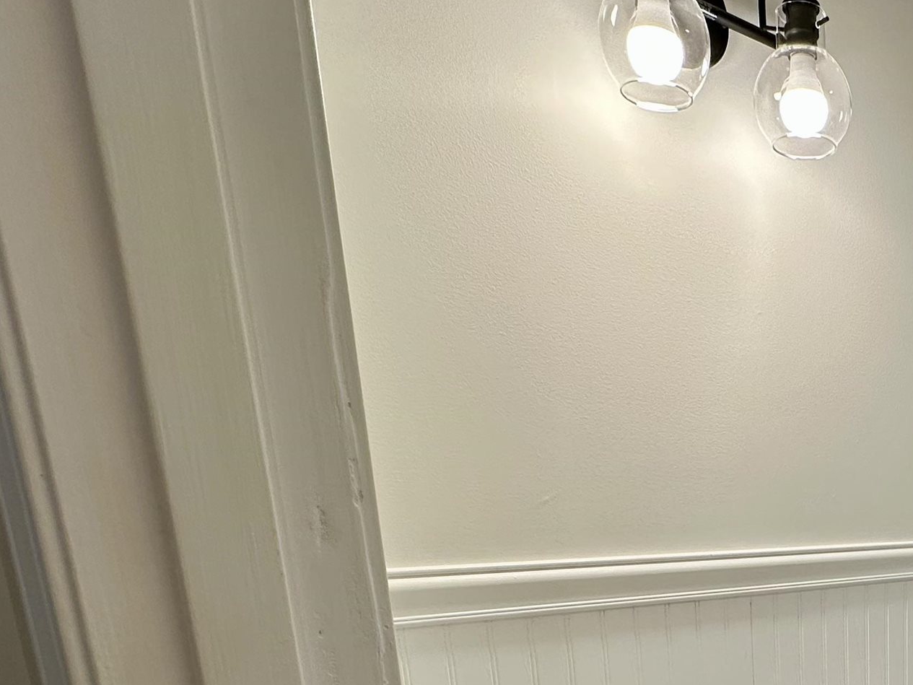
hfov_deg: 45.9
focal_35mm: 34
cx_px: 900
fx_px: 897
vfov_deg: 36.7
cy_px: 711
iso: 40
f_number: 2.2
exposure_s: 1/121
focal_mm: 2.22
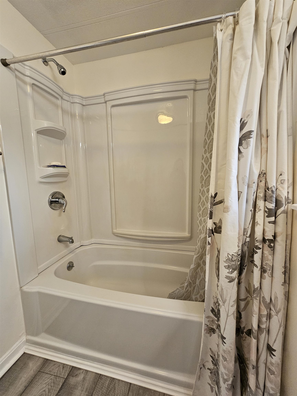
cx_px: 148
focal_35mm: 13
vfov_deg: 106.2
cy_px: 198
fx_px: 149
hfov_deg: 89.9
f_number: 2.2
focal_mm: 2.2
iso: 250
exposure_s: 1/60
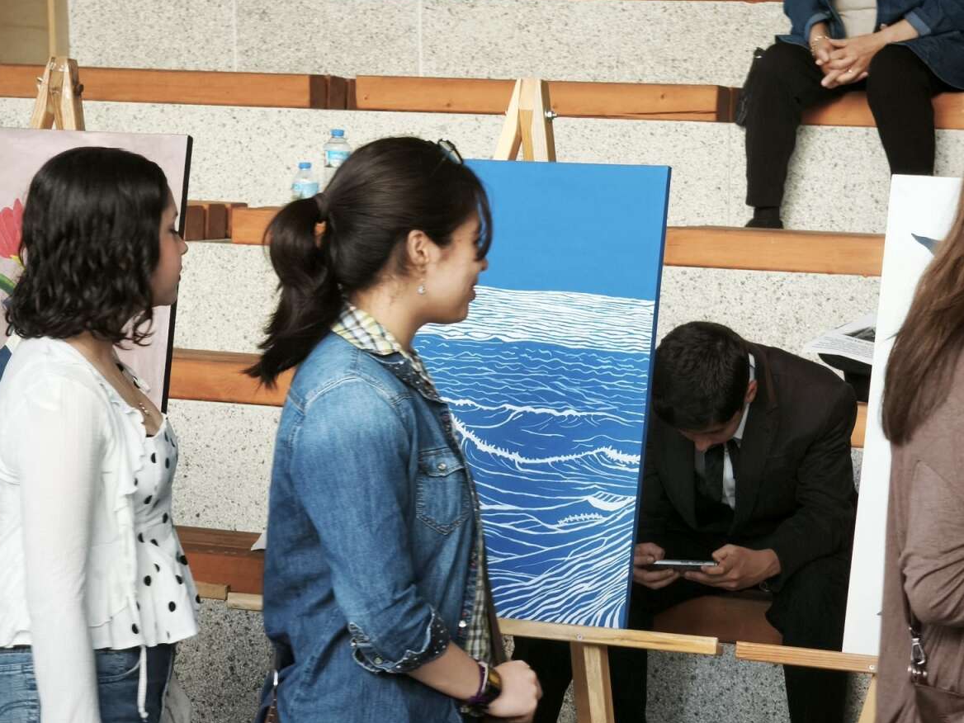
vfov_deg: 11.8
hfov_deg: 15.6
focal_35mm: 126
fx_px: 3509
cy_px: 349
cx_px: 515
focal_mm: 17.27
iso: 640
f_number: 3
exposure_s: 1/100
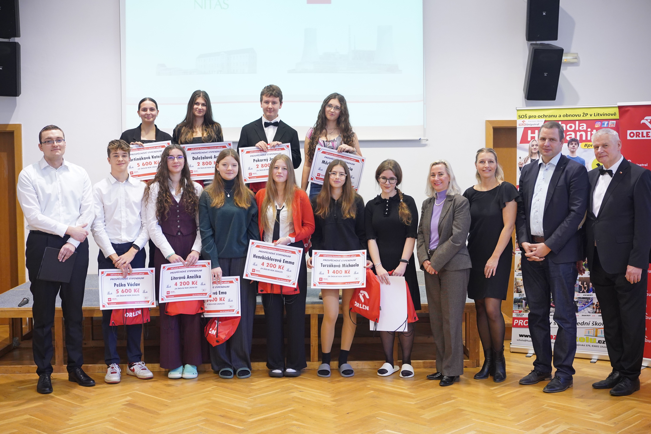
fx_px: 904
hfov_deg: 39.6
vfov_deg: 27.0
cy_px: 217
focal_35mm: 50
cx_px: 326
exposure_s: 1/125
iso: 3200
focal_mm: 50
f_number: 4
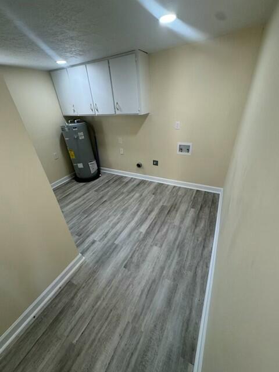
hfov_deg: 85.7
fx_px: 150
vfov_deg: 102.1
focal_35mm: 14
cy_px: 186
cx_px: 140
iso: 160
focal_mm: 2.22
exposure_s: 1/120
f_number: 2.2
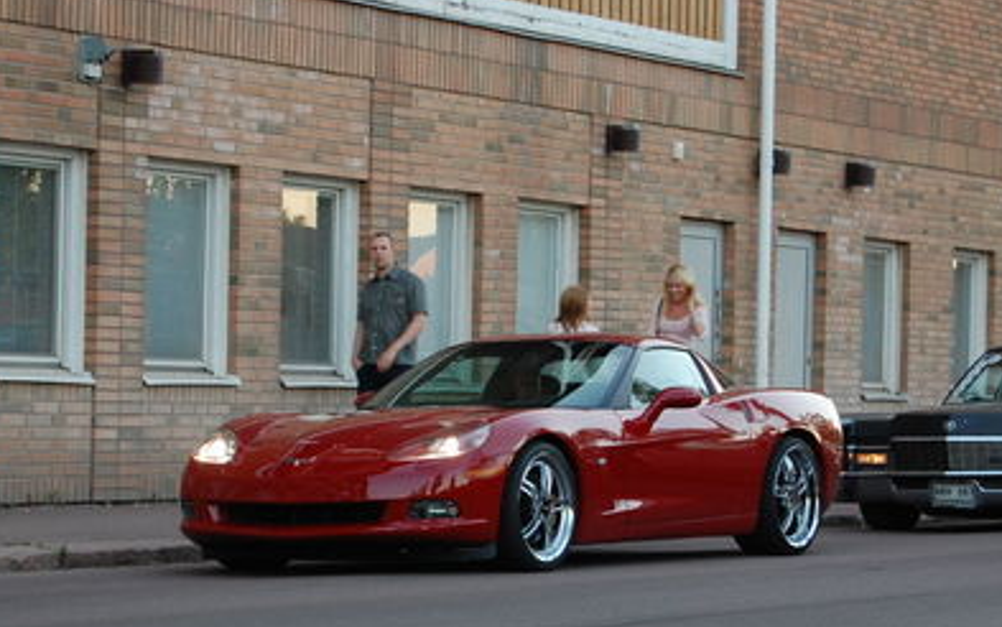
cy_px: 426
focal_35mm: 137
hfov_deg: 15.3
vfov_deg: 9.6
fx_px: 3738
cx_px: 541
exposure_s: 1/50
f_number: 5.6
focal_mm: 55
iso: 400
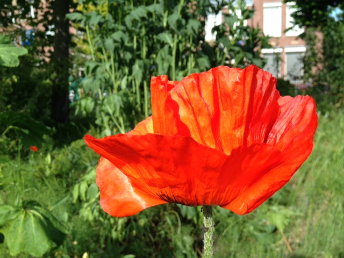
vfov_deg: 42.9
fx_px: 328
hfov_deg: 55.4
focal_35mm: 33
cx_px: 172
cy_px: 129
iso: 50
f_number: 2.4
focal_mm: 4.12
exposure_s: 1/502
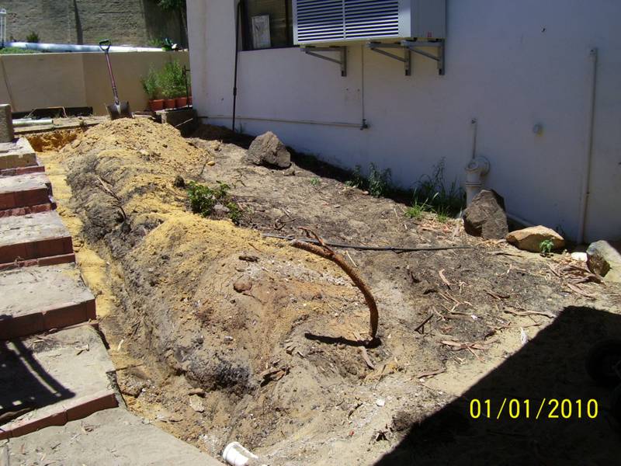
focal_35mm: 34
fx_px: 610
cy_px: 233
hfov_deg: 54.0
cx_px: 310
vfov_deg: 41.8
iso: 80
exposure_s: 1/500
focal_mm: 5.6
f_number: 4.8
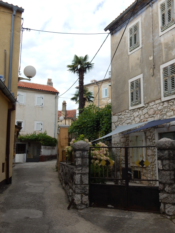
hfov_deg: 37.7
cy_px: 116
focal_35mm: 38
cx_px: 88
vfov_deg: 49.0
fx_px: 256
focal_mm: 6.8
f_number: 3.4
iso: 125
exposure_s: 1/800
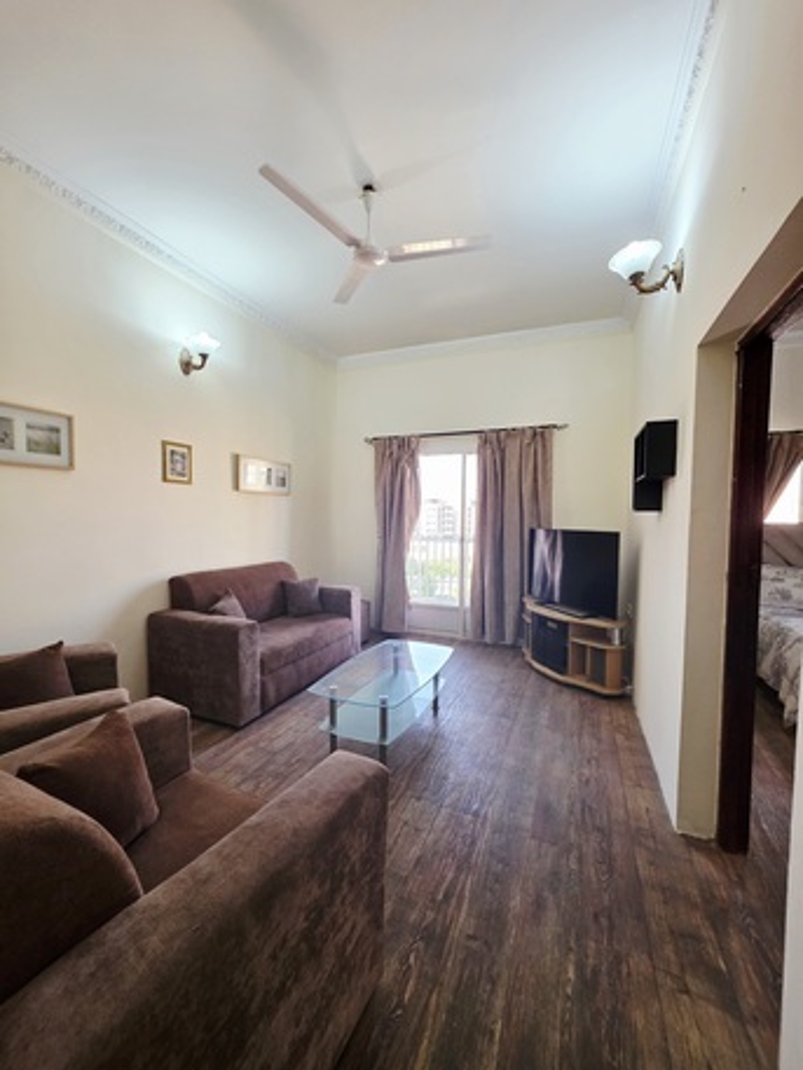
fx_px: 402
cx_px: 402
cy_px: 535
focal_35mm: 13
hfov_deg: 89.9
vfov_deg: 106.2
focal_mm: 2.2
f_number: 1.9
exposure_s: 1/101
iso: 160
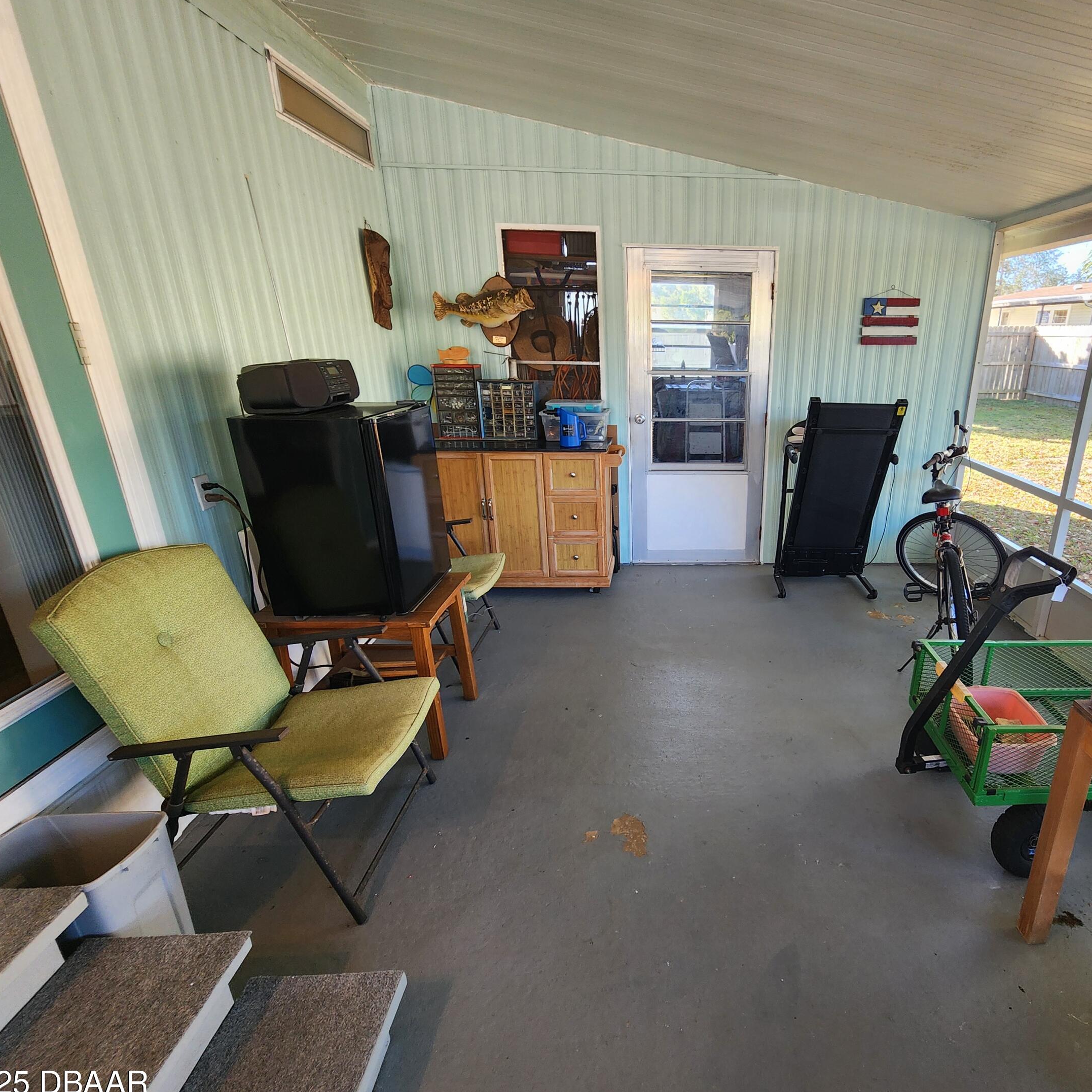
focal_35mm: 16
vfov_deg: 87.4
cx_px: 693
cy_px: 565
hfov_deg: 85.5
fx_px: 571
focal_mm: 2.2
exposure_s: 1/60
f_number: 2.2
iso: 125
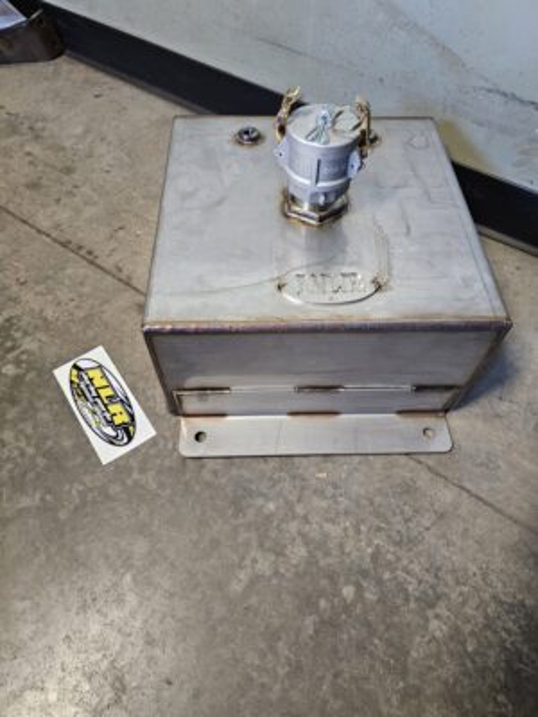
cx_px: 269
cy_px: 358
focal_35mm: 23
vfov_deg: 73.9
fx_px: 477
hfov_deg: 58.9
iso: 500
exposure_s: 1/60
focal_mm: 6.3
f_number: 1.7
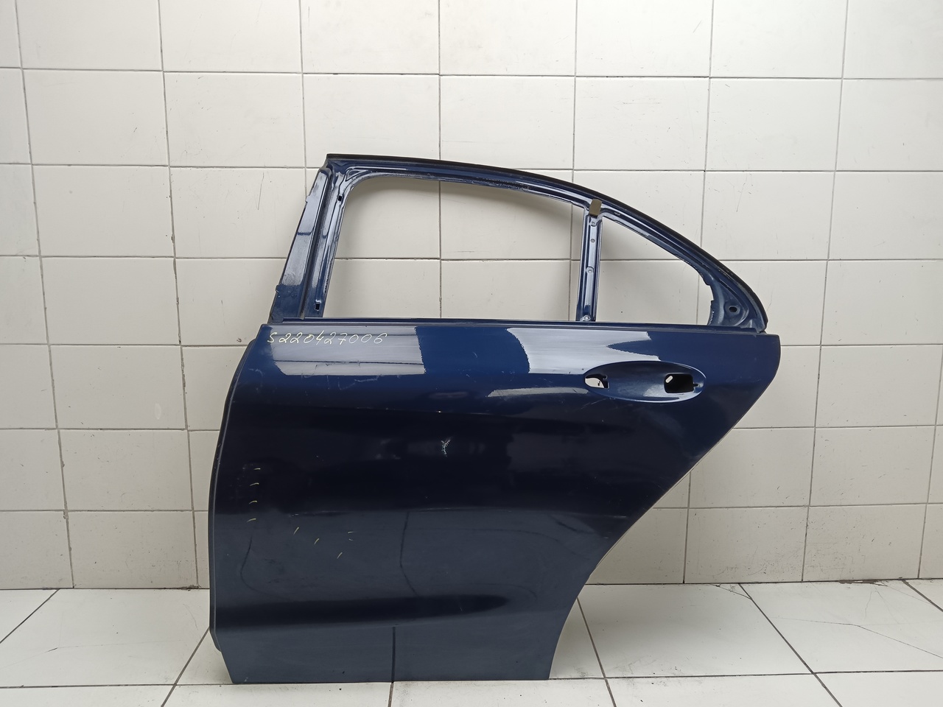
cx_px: 472
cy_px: 354
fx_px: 736
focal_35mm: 27
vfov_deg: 51.4
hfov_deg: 65.3
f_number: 1.9
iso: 329
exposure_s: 1/100
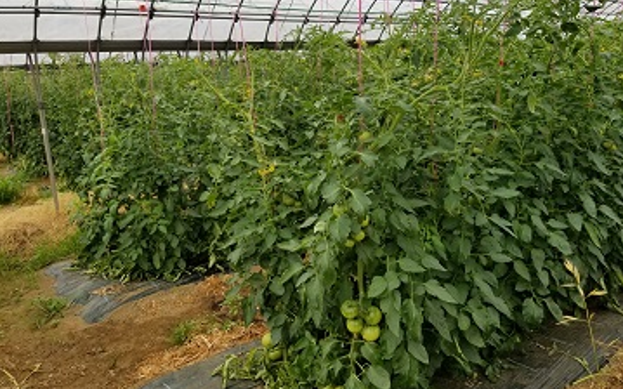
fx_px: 526
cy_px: 148
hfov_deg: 61.1
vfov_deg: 40.3
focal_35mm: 31
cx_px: 344
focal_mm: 4.25
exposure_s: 1/293
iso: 50
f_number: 1.7
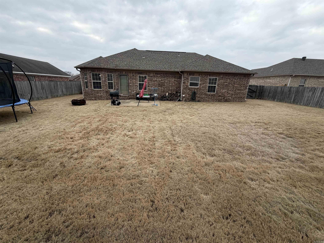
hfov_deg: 102.1
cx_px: 162
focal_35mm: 14
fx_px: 131
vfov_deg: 85.7
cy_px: 122
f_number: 2.2
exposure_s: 1/502
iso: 40
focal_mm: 2.22
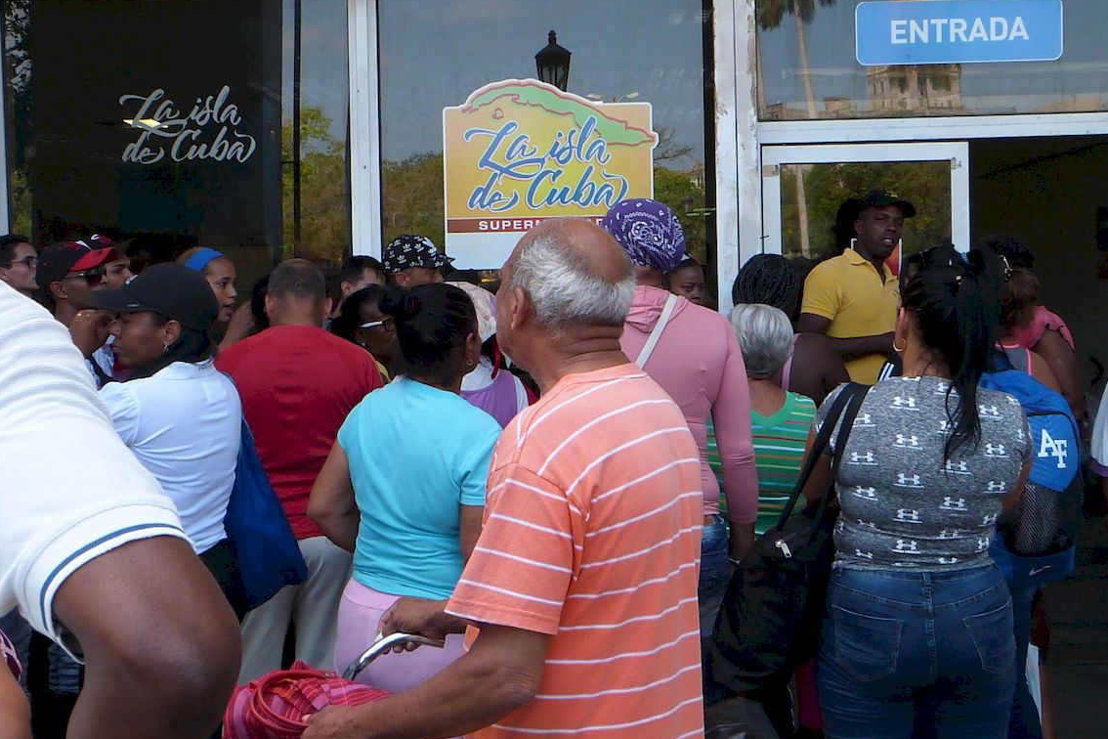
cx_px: 554
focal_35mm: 46
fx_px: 1416
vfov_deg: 29.2
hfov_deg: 42.7
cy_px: 333
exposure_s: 1/200
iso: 500
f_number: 5.6
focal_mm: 7.8
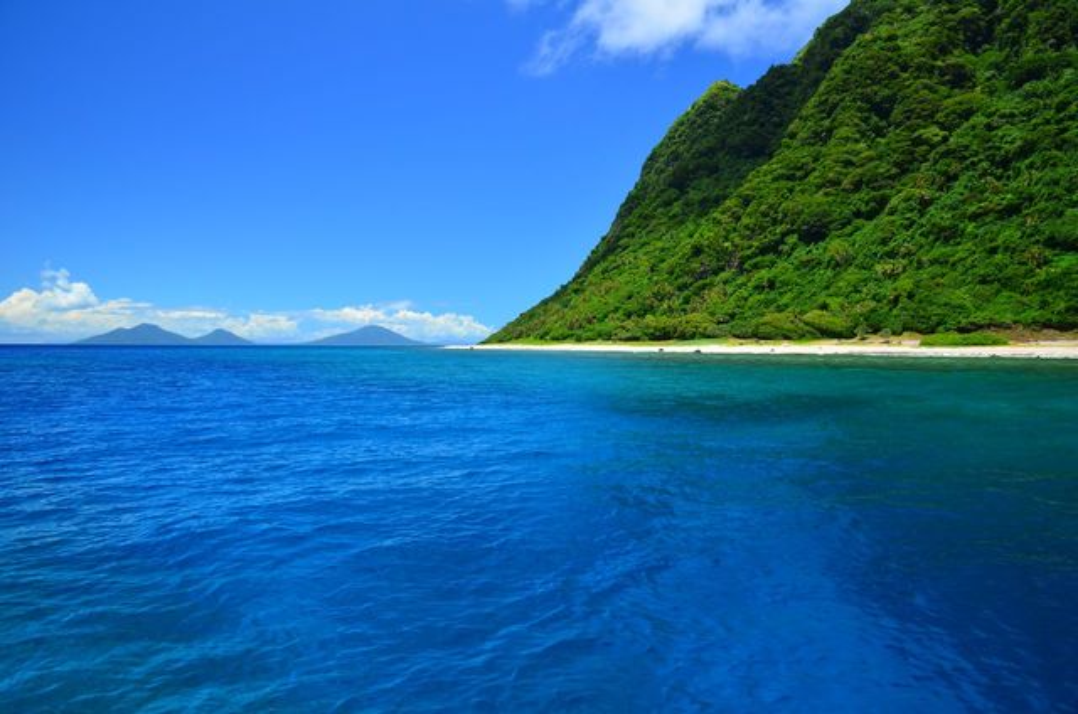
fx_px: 717
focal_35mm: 24
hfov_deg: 73.8
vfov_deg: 52.9
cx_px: 539
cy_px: 357
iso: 200
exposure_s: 1/200
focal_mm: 16
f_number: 6.3
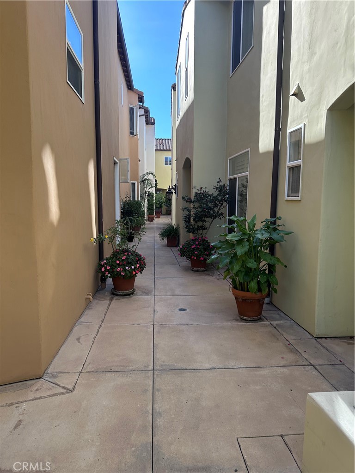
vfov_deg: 71.6
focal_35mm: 24
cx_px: 178
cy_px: 236
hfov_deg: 56.8
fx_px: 328
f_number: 1.78
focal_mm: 6.86
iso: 80
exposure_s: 1/829
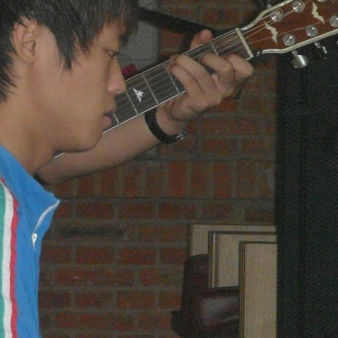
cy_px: 75
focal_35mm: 306
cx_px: 17
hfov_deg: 5.7
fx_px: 3380
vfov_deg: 5.7
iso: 100
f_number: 4.6
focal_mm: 20
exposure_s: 1/90
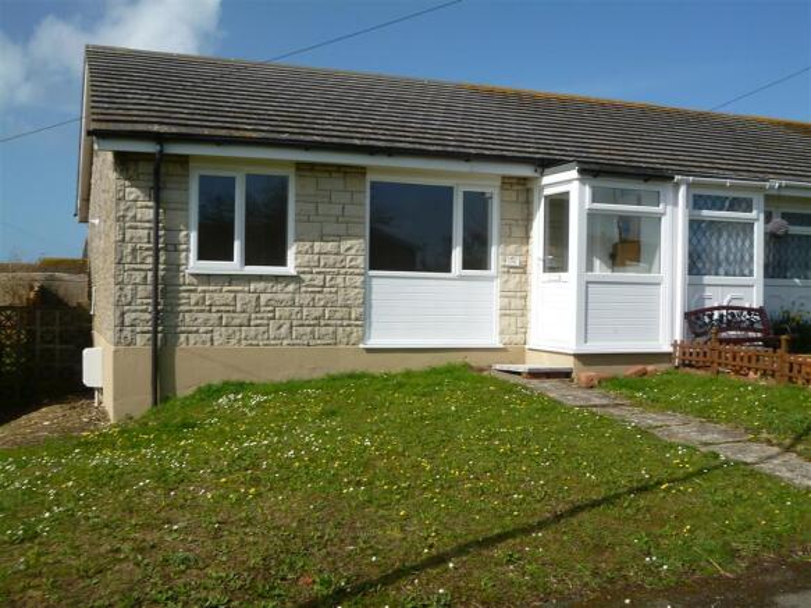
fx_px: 890
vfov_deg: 37.7
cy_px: 304
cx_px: 406
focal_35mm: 38
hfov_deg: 49.0
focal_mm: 6.8
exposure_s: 1/160
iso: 100
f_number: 10
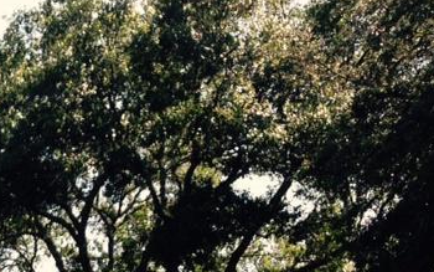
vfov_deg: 9.5
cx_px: -236
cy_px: 570
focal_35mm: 128
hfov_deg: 15.0
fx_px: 1514
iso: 50
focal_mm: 4.12
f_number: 2.4
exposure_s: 1/609
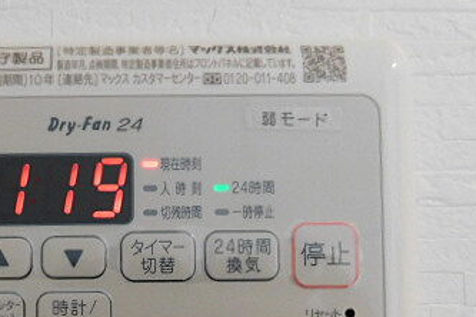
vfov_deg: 27.3
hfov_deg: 42.0
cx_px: 150
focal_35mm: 46
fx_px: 608
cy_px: 330
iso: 320
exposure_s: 1/30
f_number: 3
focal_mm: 4
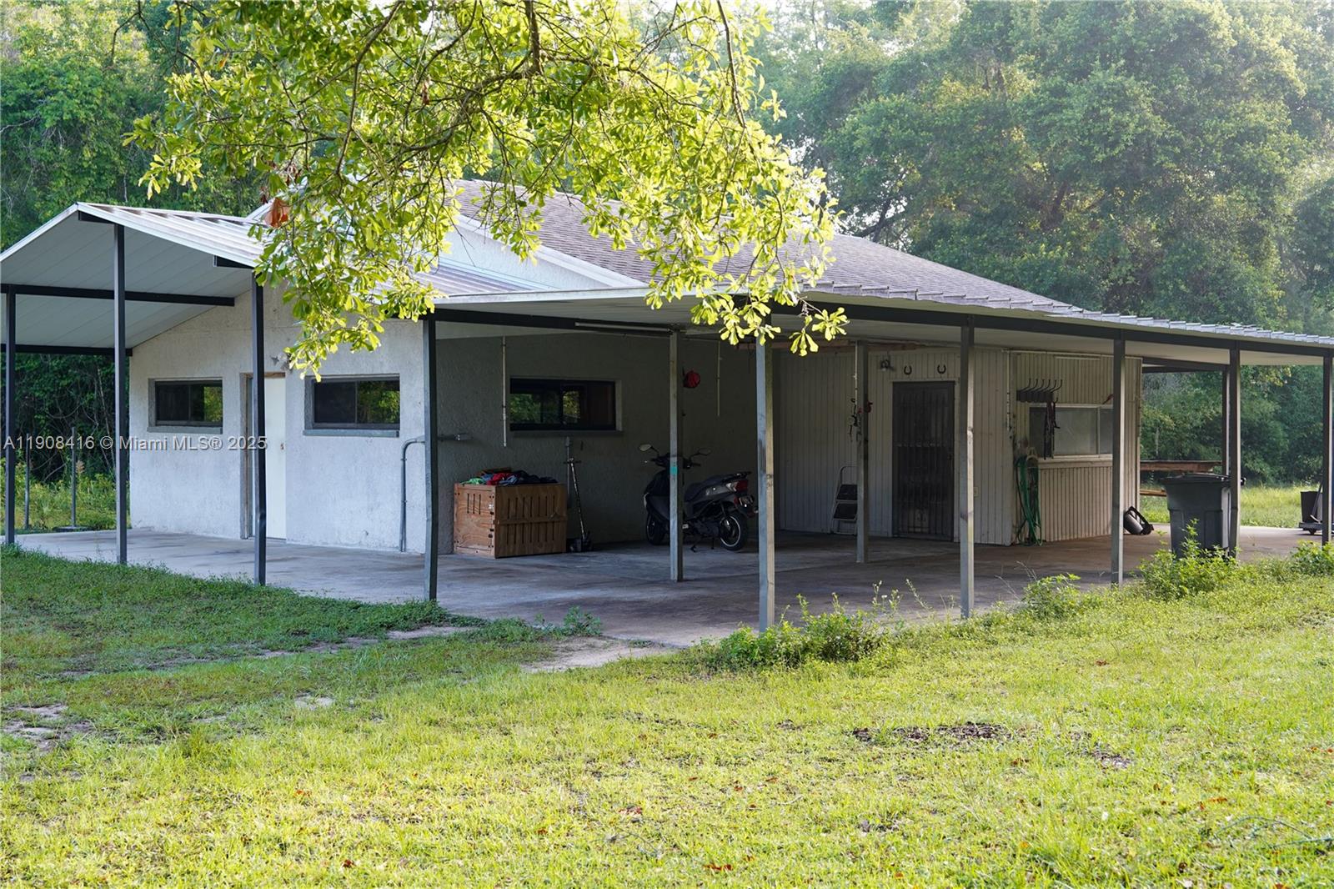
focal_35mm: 42
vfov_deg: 31.9
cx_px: 667
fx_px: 1556
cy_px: 444
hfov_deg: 46.4
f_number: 4
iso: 640
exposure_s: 1/160
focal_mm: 42
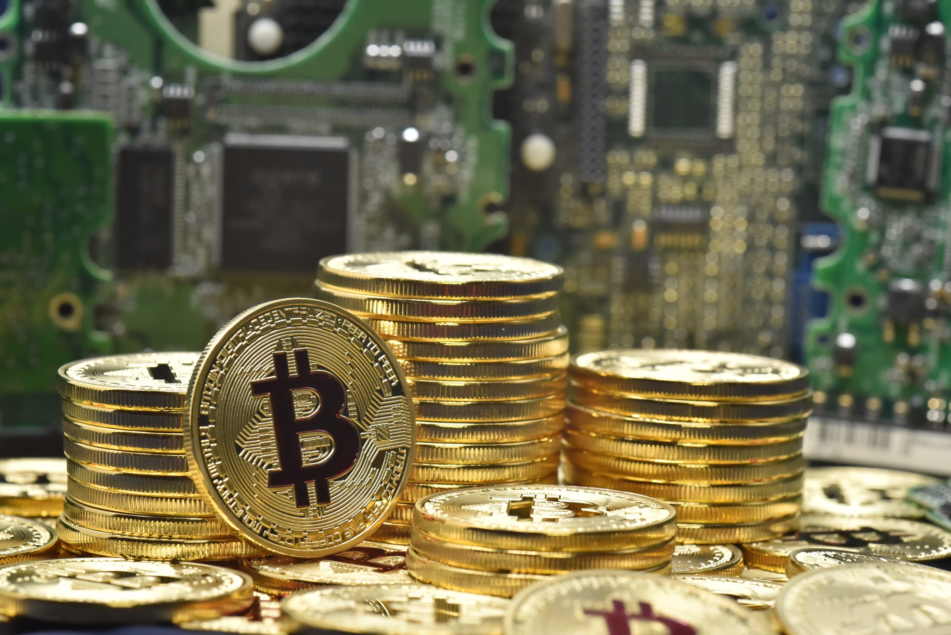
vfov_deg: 13.1
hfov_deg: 19.4
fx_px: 2775
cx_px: 476
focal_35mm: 105
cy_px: 318
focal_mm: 105
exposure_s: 1/125
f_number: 11
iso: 3200
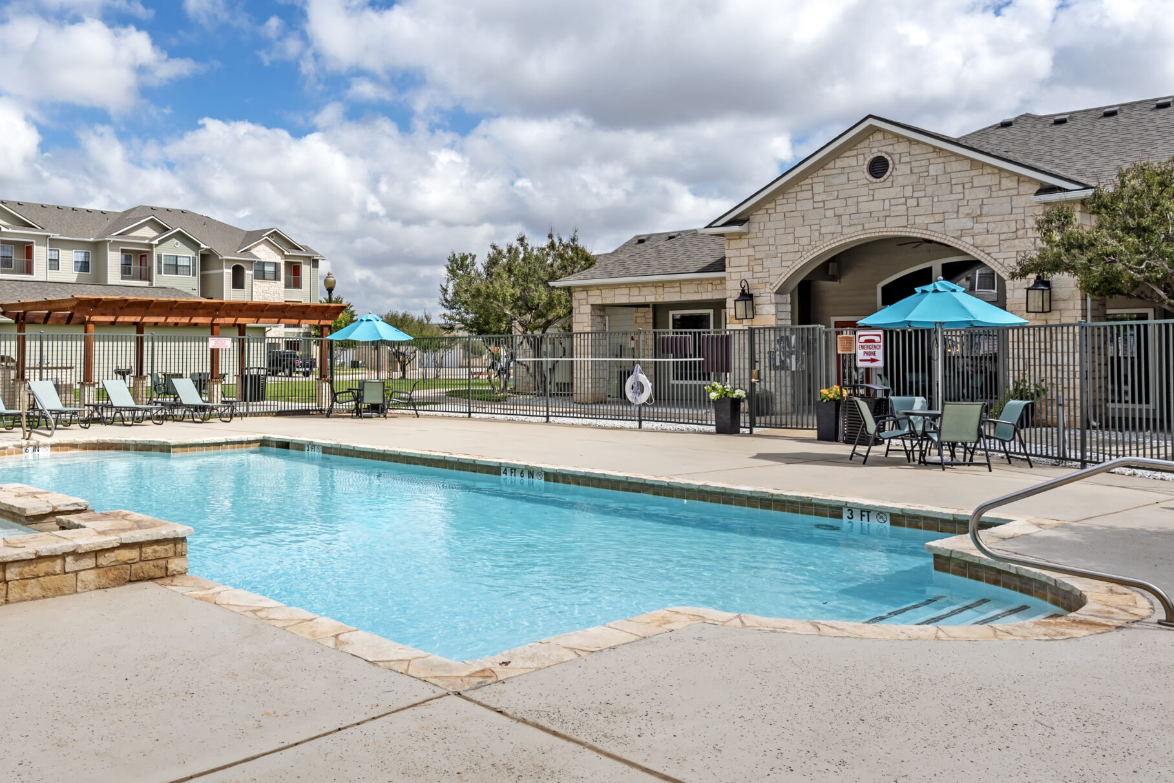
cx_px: 419
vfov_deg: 42.1
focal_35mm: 31
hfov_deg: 59.3
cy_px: 298
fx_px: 1011
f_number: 10
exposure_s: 1/500
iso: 100
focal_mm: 22
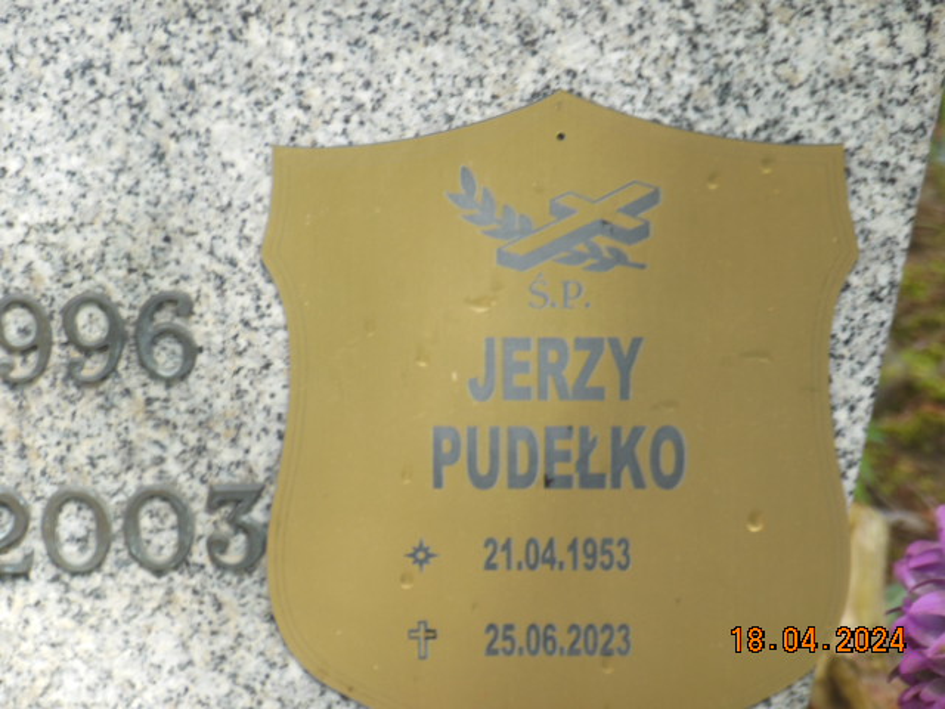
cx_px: 472
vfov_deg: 6.8
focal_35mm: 219
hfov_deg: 9.0
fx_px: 5979
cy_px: 354
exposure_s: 1/80
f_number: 5.7
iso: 125
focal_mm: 39.1
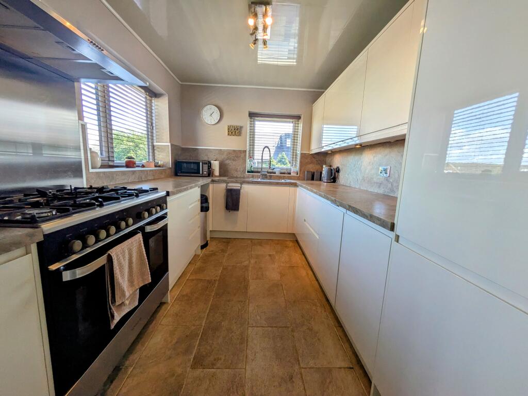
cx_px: 264
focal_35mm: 14
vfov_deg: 85.7
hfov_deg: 102.0
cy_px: 198
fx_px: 214
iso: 93
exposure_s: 1/191
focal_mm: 1.83
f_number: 2.2
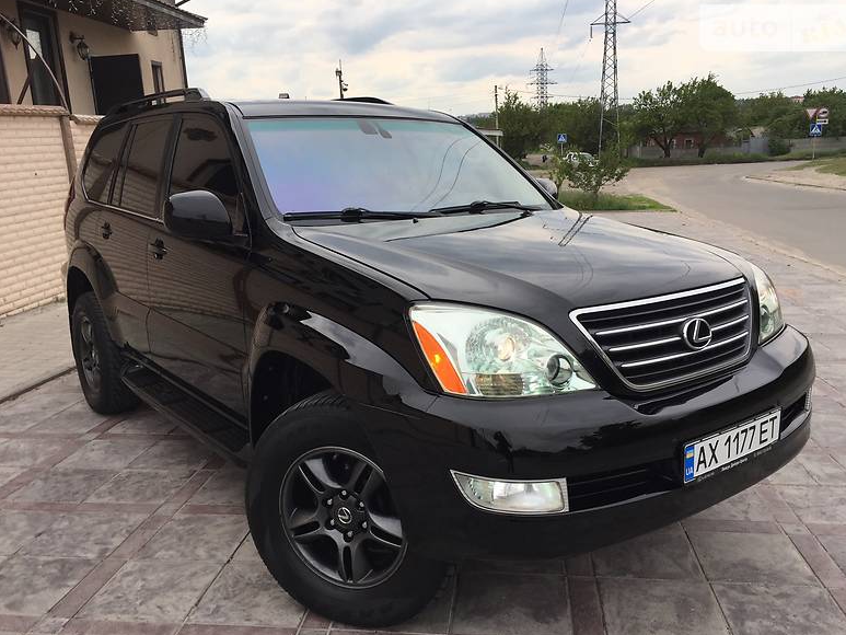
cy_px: 320
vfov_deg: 46.8
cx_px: 436
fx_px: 733
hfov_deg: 59.9
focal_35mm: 30
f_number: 2.2
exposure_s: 1/590
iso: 32
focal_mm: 4.2
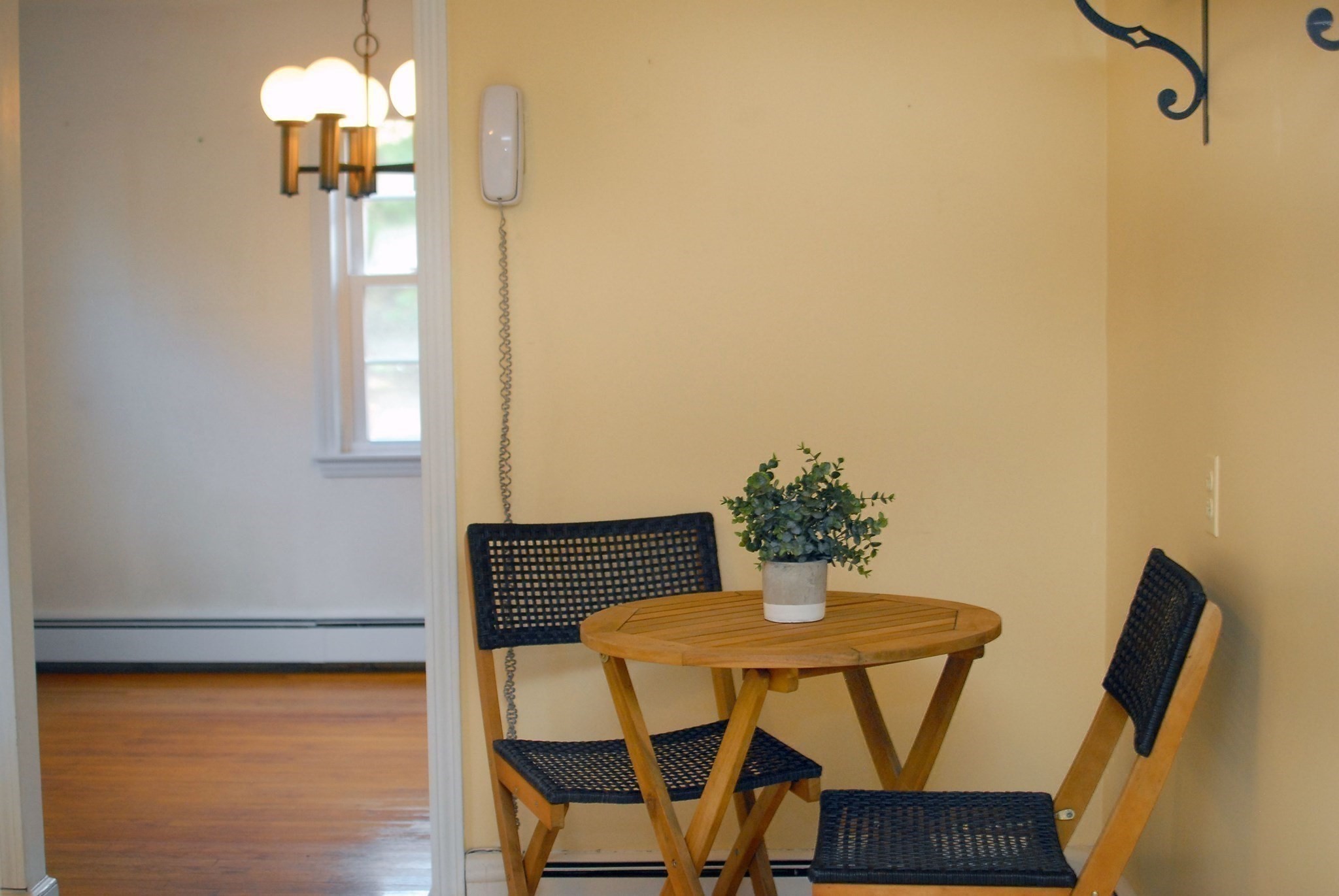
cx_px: 670
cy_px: 448
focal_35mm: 52
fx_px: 1955
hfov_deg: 37.8
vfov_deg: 25.8
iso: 640
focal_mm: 35
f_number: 2.5
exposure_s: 1/100
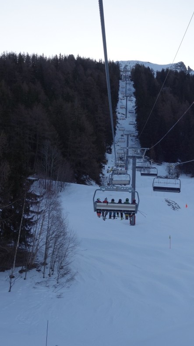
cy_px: 174
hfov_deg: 20.0
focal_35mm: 59
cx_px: 172
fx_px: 540
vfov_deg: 35.5
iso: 125
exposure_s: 1/400
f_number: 5.6
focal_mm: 13.9
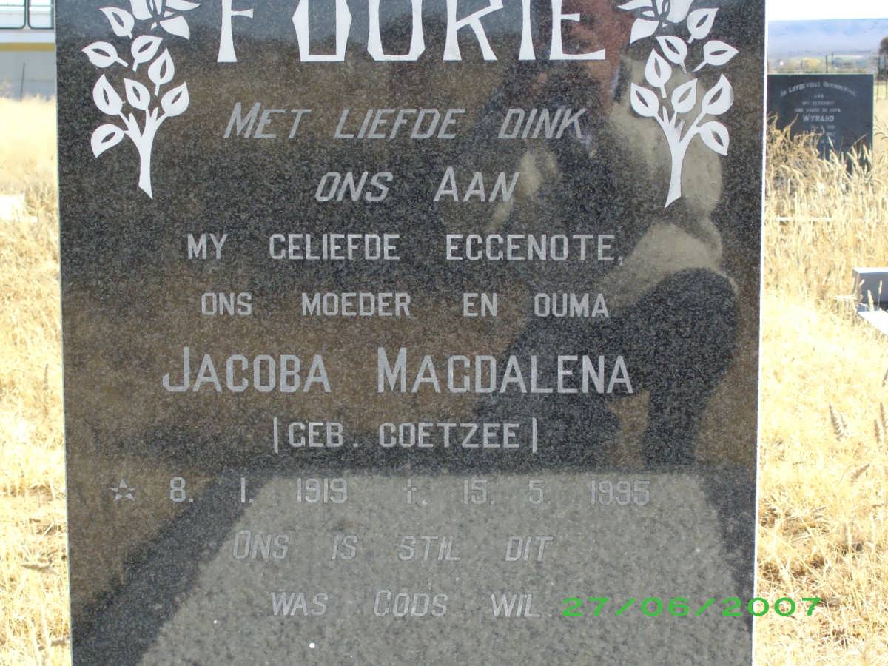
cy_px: 333
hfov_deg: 22.5
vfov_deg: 17.0
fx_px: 2232
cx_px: 444
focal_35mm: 87
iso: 160
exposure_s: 1/400
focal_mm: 14
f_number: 4.3
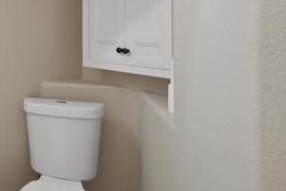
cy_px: 28
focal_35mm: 38
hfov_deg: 39.6
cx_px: -40
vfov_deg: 33.7
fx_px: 302
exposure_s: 1/15
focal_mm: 16
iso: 400
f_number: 4
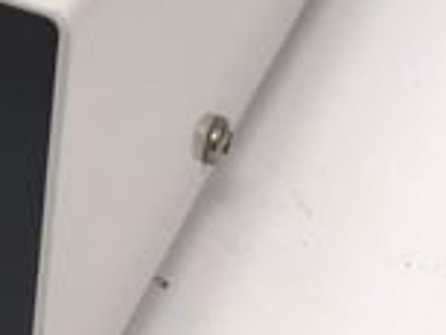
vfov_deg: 11.7
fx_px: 1560
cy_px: -192
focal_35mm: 121
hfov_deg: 14.8
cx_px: -280
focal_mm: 4.15
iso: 25
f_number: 2.2
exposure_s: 1/50
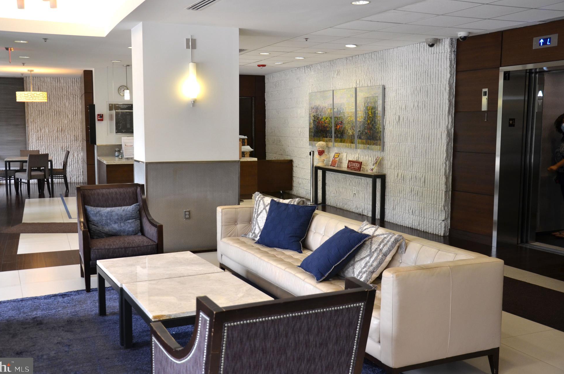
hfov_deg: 50.8
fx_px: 594
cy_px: 181
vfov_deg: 34.9
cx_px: 267
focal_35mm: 38
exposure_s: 1/80
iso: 400
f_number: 4.5
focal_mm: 24
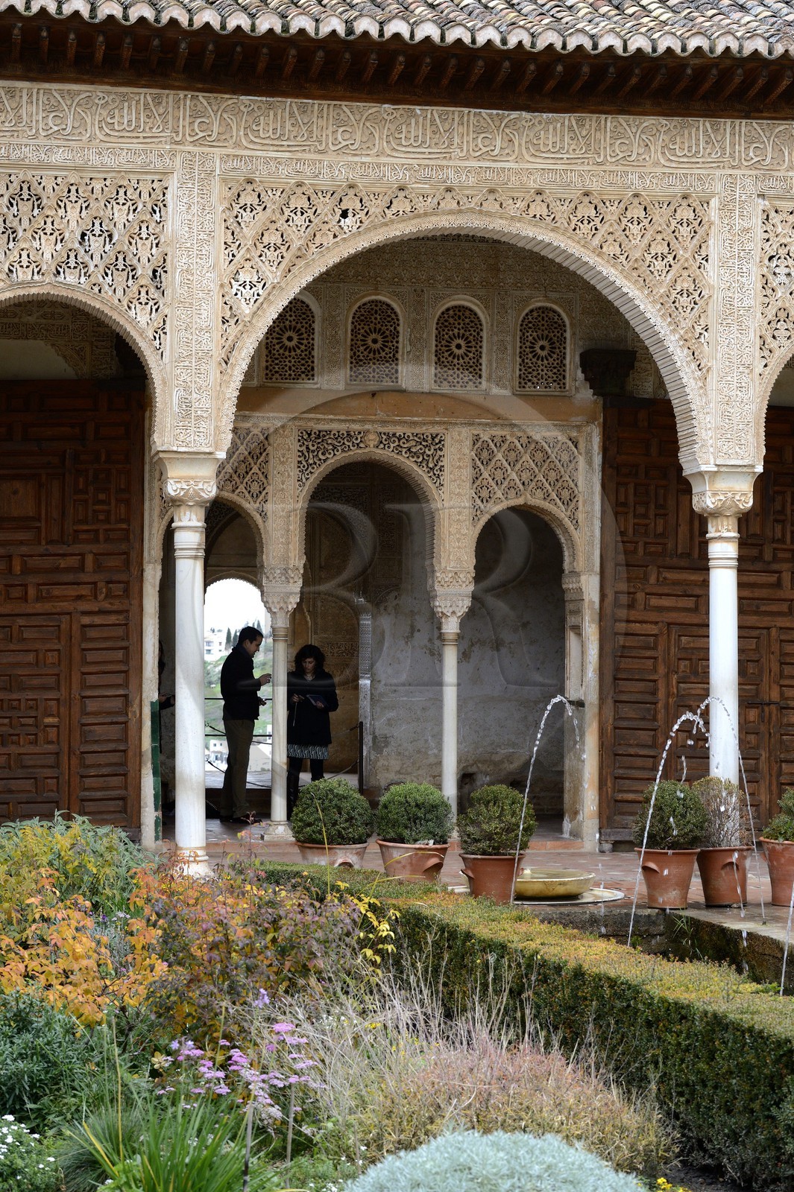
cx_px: 397
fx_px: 2583
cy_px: 596
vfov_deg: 26.0
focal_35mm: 78
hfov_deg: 17.5
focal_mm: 78
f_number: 7.1
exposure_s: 1/160
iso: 1600
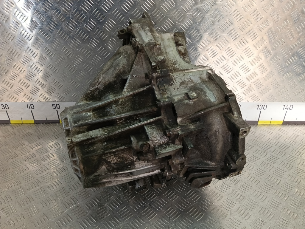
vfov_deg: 58.9
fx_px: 203
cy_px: 114
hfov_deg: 73.9
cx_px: 152
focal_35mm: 23
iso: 123
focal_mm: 4.11
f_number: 1.6
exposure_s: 1/100
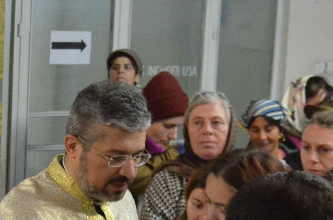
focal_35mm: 123
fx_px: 1135
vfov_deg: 11.0
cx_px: -10
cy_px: 186
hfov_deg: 16.3
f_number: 4
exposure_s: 1/13
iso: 3200
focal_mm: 24
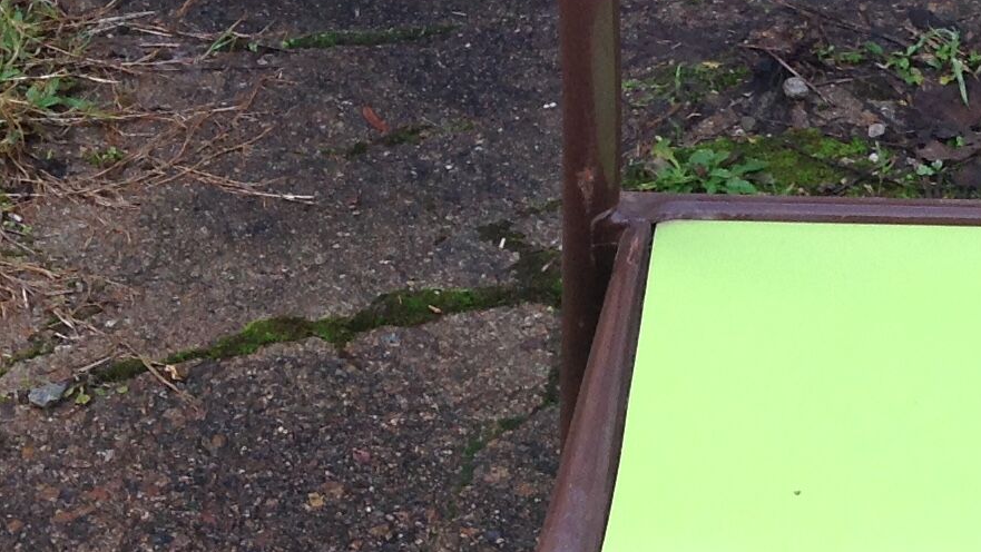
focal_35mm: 112
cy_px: 367
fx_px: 2914
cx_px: 1013
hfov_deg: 18.5
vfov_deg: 10.8
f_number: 2.4
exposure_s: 1/120
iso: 64
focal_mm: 4.28
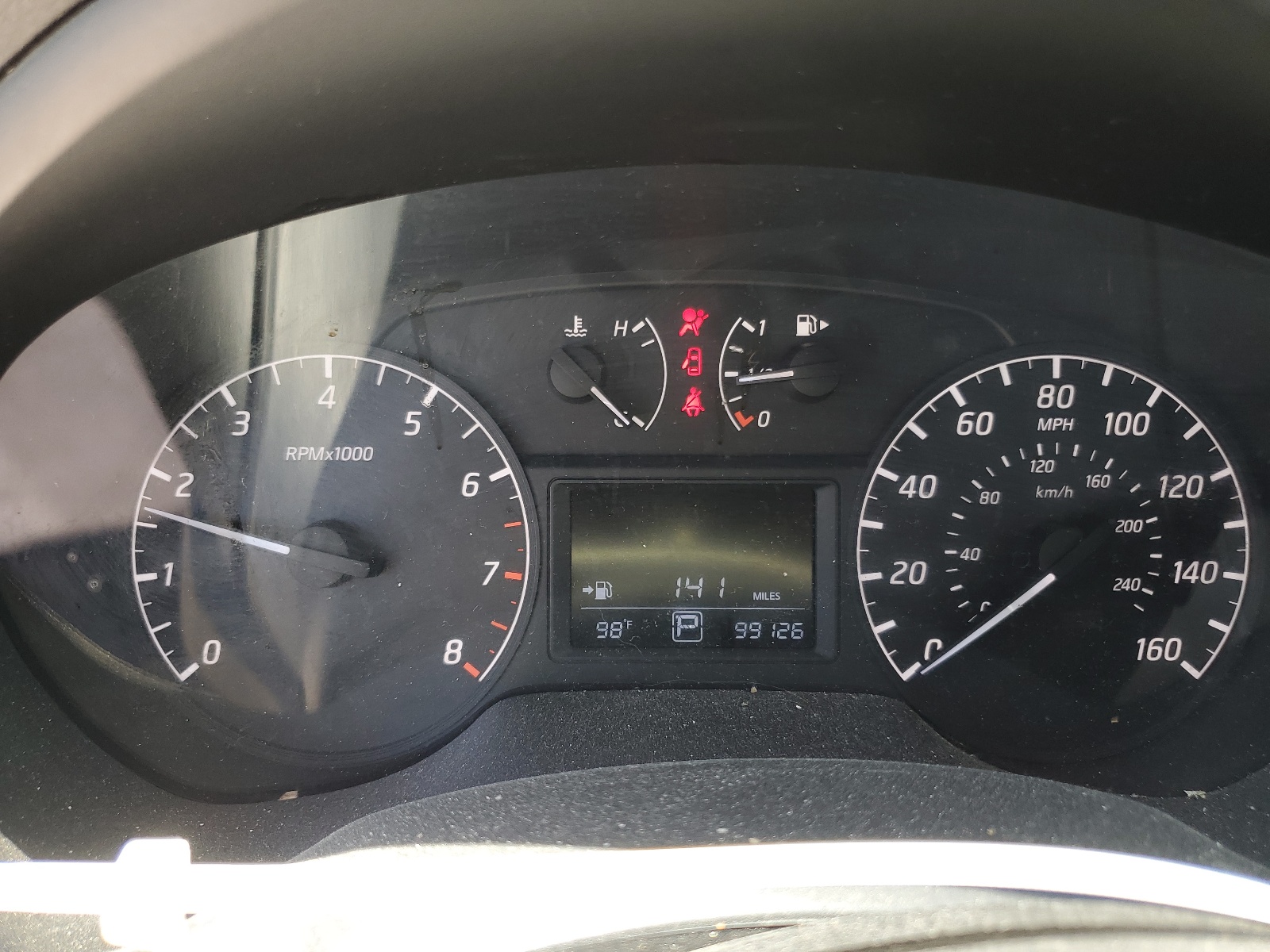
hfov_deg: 67.3
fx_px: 954
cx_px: 635
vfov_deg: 53.1
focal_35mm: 26
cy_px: 476
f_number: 1.5
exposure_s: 1/149
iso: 50
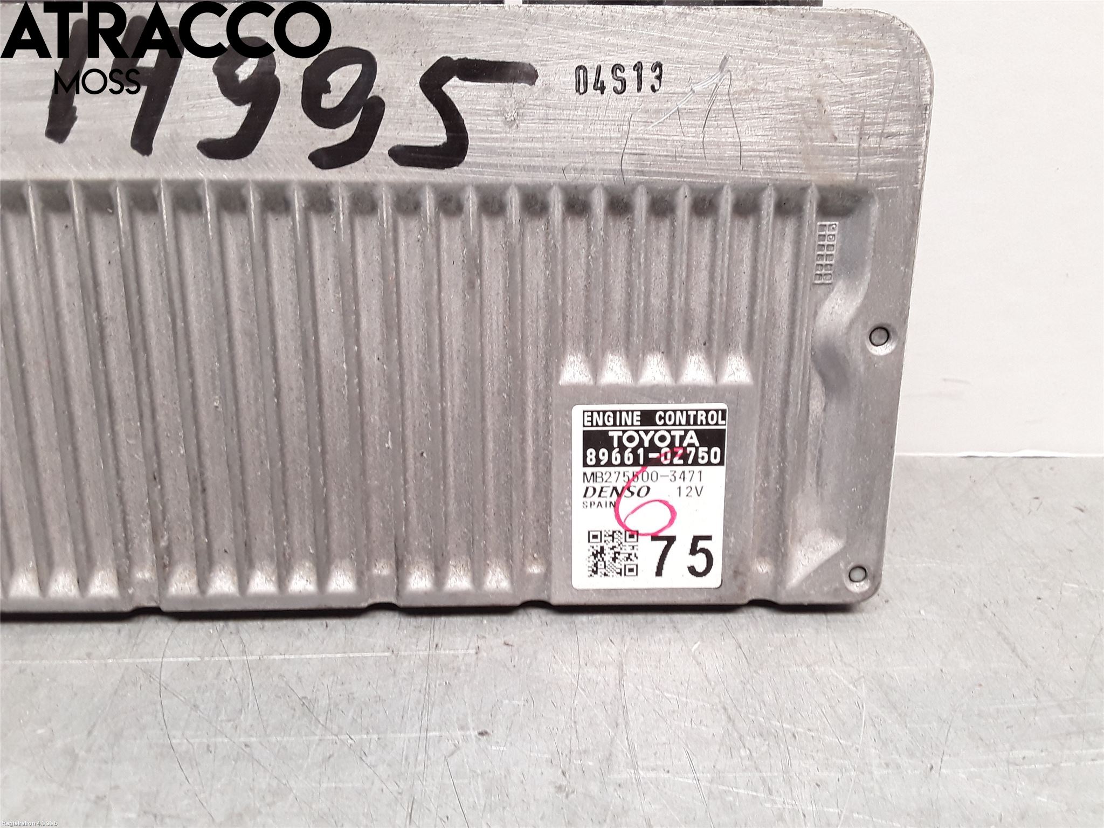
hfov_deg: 63.4
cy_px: 414
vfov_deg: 49.7
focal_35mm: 28
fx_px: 893
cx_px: 552
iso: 64
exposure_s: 1/50
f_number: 1.9
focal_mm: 2.91
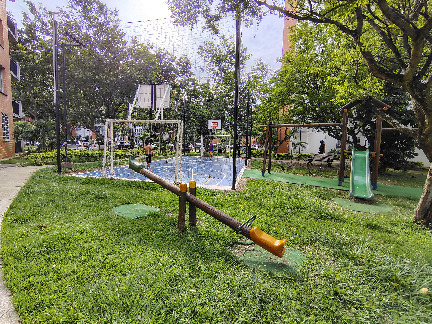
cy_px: 162
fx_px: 200
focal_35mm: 16
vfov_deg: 78.1
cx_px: 216
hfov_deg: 94.5
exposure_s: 1/249
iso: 100
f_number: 2.2
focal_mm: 2.13
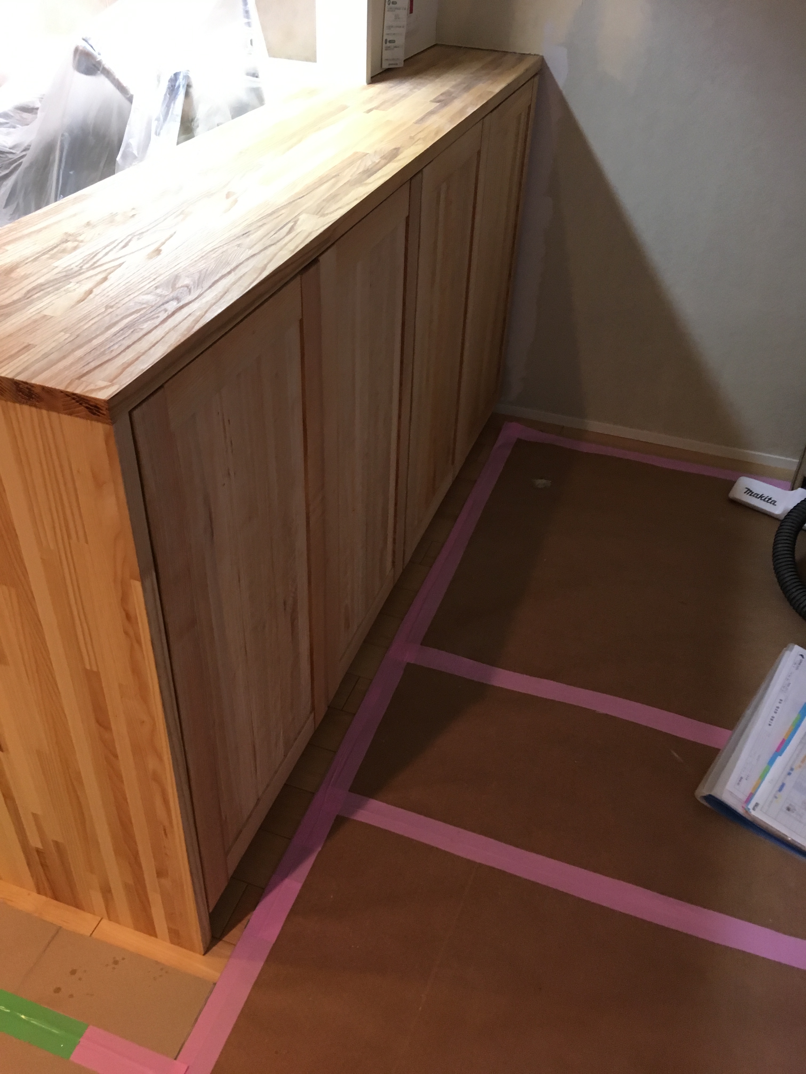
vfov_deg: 61.7
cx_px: 403
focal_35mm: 29
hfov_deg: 48.2
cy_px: 537
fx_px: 900
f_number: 2.2
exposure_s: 1/33
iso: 160
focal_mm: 4.15
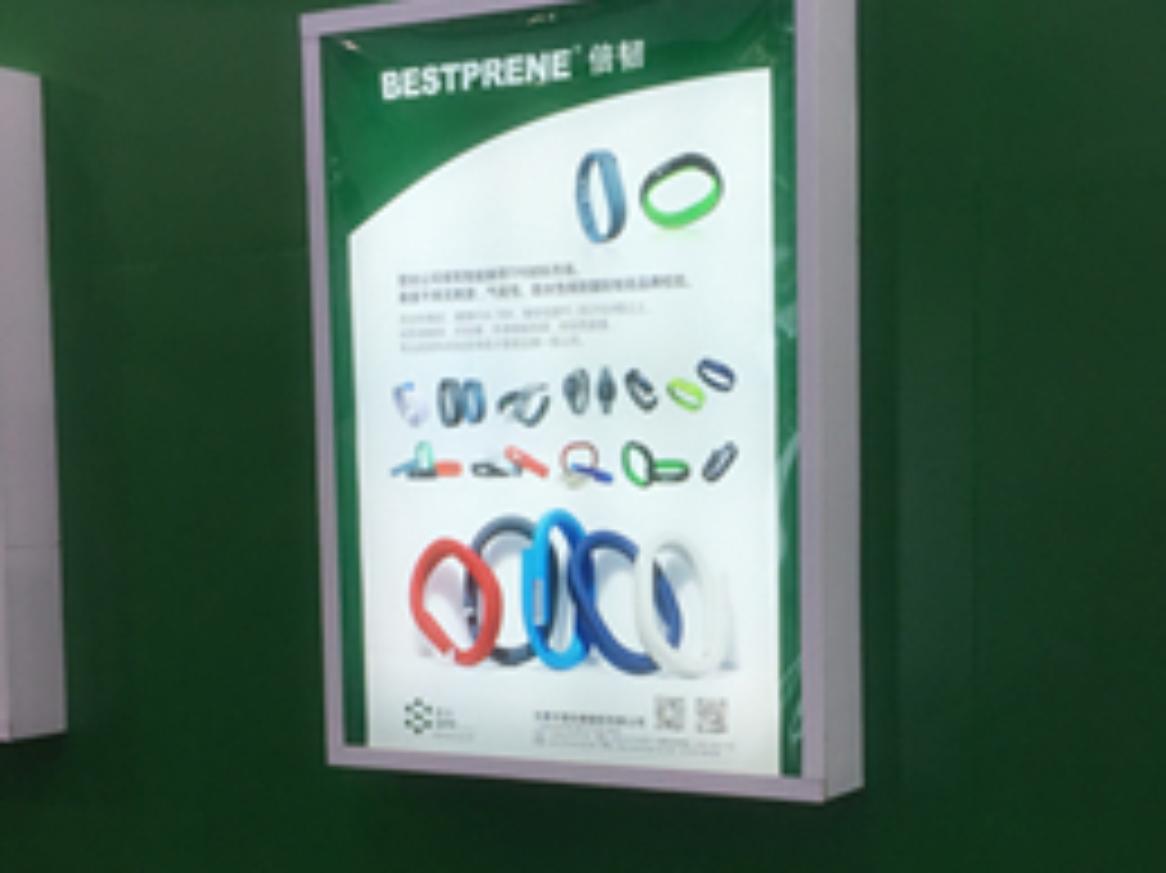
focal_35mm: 56
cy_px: 637
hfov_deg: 33.9
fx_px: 1885
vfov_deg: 25.8
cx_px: 810
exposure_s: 1/100
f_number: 2.2
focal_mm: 4.15
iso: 40
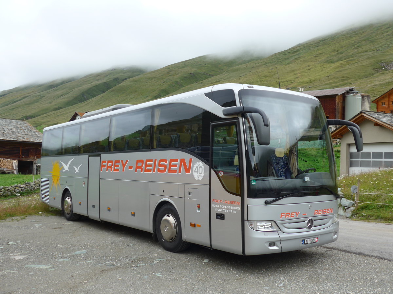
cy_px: 147
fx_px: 409
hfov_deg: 51.4
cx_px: 196
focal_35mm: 36
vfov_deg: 39.7
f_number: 2.8
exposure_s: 1/640
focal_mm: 7.5
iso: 80
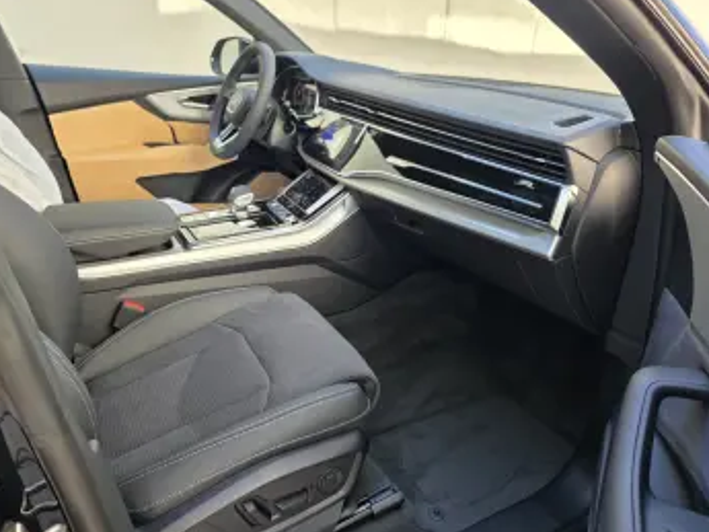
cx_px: 358
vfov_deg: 56.8
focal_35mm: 24
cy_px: 267
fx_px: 492
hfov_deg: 71.6
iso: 80
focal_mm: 6.25
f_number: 1.7
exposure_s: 1/180
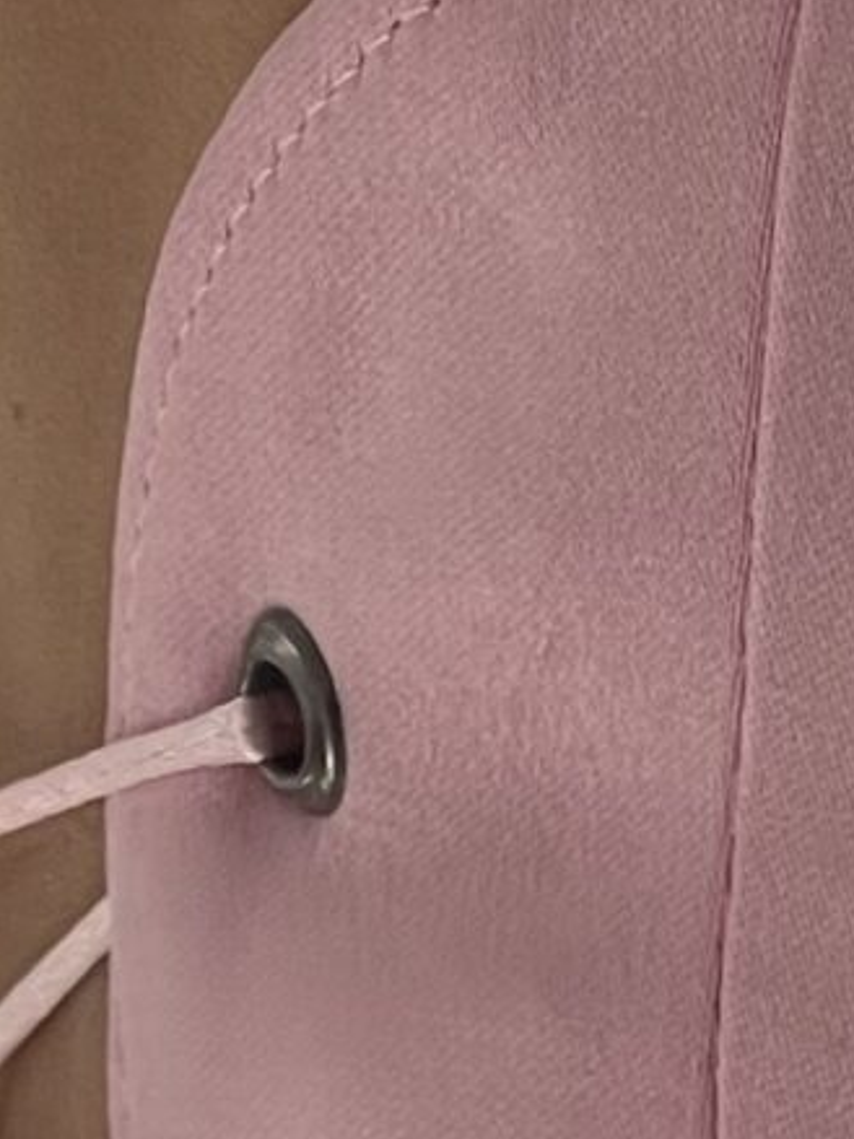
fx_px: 12276
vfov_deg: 5.2
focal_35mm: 373
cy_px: 2636
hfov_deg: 4.0
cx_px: 330
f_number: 2.2
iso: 32
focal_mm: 7.5
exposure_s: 1/263
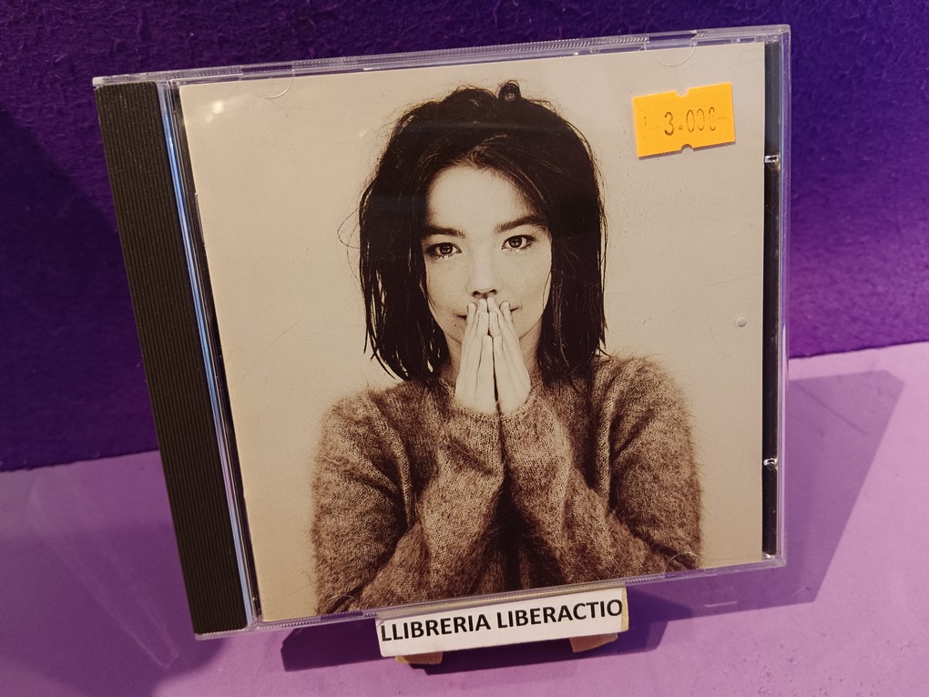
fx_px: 698
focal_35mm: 26
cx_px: 464
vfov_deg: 53.1
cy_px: 348
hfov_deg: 67.3
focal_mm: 3.96
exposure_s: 1/50
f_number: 1.8
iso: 1144
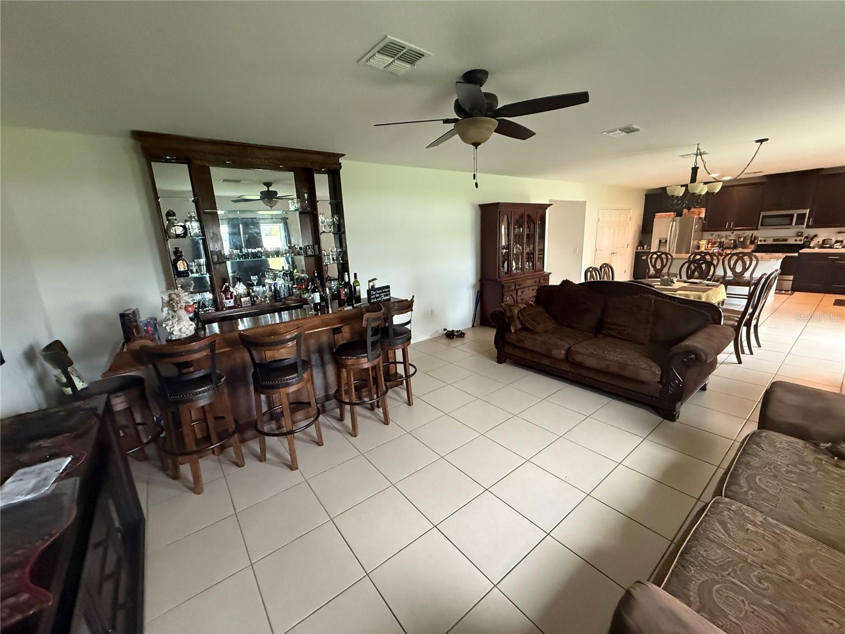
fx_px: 342
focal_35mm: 14
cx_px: 422
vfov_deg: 85.7
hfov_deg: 102.1
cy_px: 317
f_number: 2.2
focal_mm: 2.22
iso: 640
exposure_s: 1/60
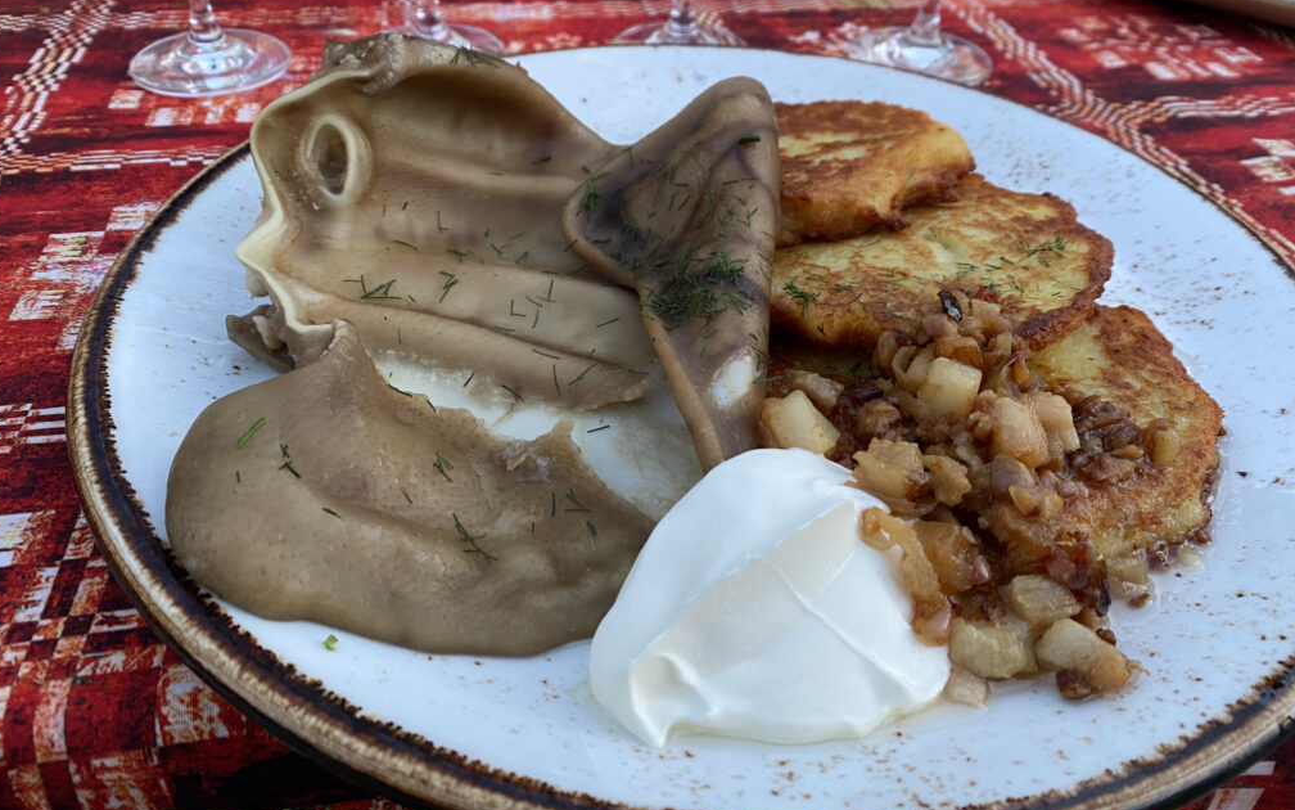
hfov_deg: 66.5
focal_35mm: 28
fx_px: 988
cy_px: 334
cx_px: 639
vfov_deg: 44.4
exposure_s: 1/93
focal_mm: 4.25
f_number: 1.8
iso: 125
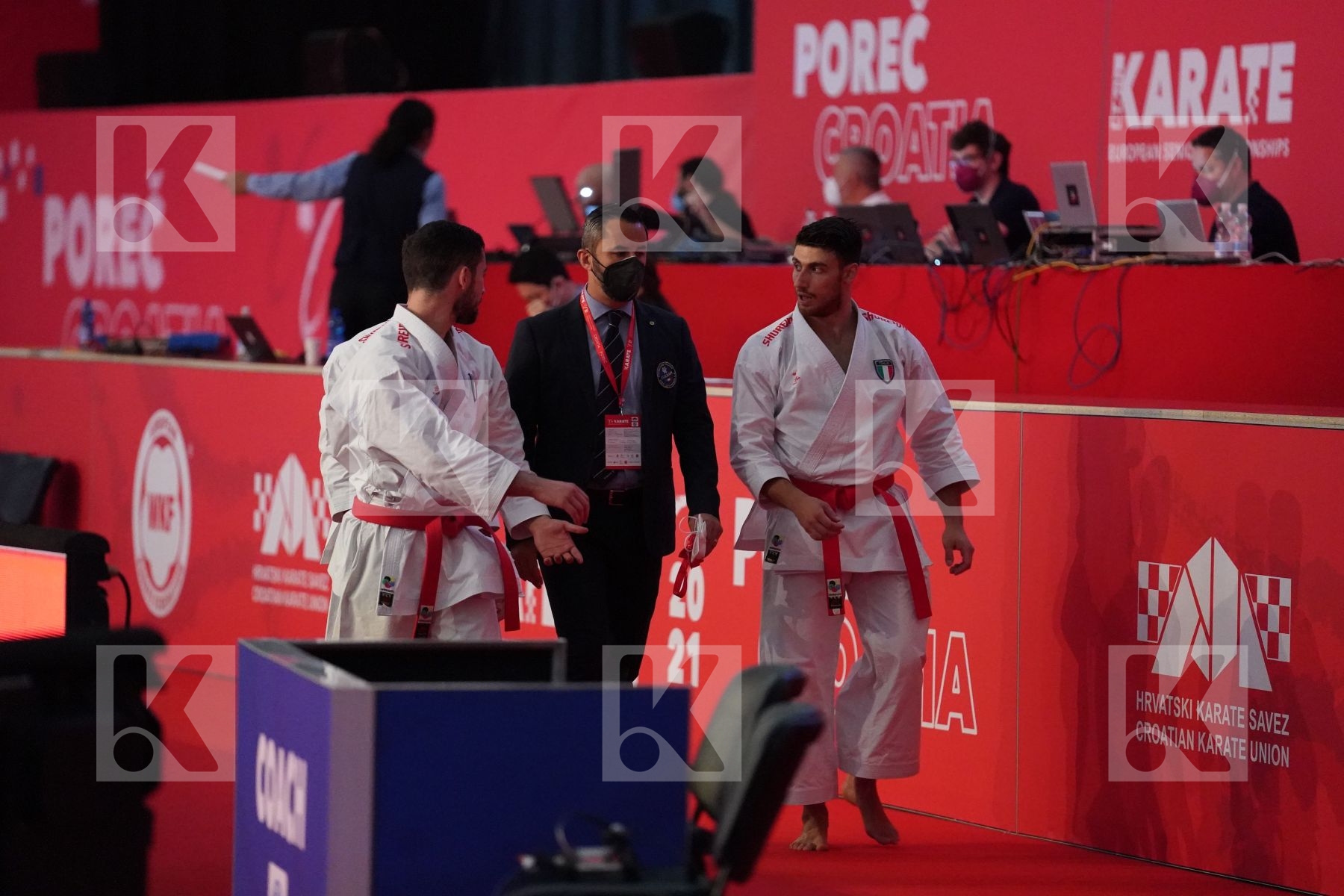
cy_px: 448
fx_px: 7466
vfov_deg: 6.9
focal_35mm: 200
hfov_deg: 10.3
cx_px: 672
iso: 10000
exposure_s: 1/160
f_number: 2.8
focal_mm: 200
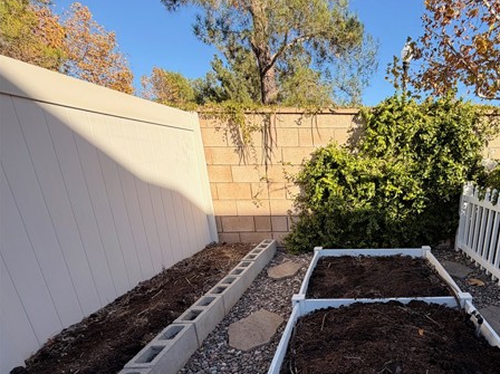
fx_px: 289
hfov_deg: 77.5
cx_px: 356
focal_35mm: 20
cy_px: 251
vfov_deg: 64.1
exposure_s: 1/502
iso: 40
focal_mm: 2.22
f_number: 2.2
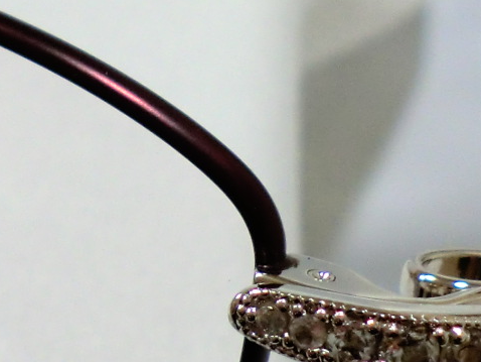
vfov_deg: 10.8
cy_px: 112
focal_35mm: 137
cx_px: -132
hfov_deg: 13.9
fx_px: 1905
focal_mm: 5.8
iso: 125
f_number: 3.5
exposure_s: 1/60
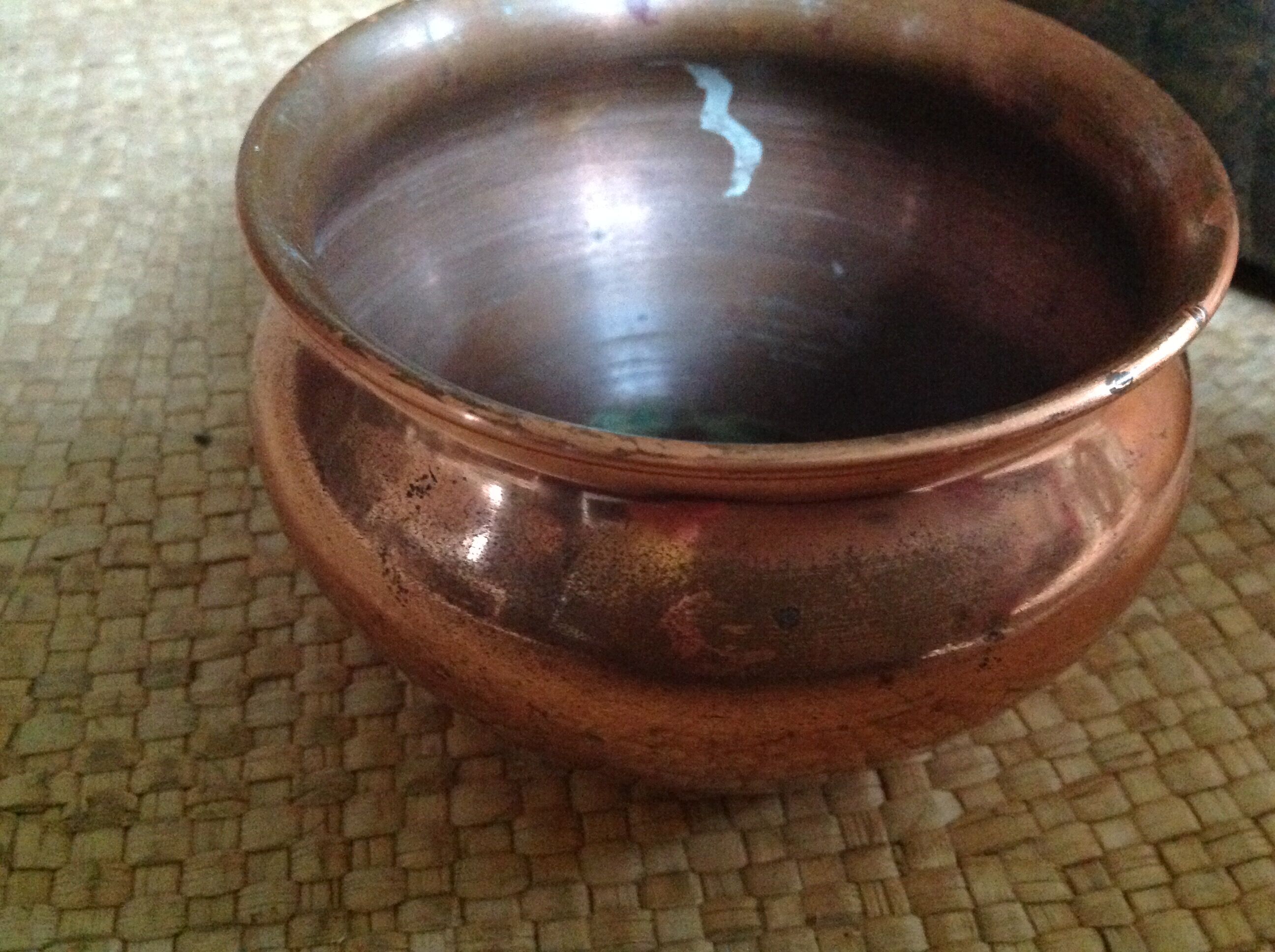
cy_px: 476
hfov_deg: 52.7
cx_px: 638
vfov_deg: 40.6
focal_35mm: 35
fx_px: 1287
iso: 800
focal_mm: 4.28
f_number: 2.4
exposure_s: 1/15
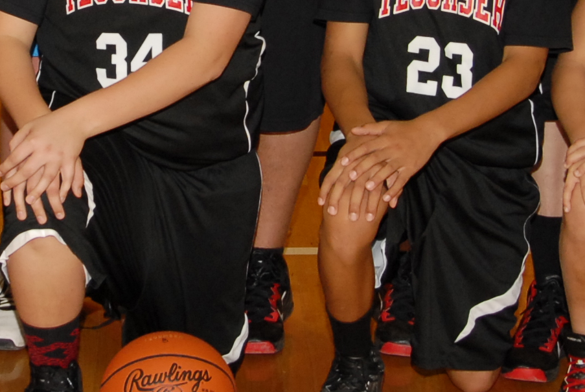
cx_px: 107
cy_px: -48
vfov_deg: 7.6
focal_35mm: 180
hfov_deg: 11.4
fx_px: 2929
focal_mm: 28
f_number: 5.6
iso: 400
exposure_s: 1/60
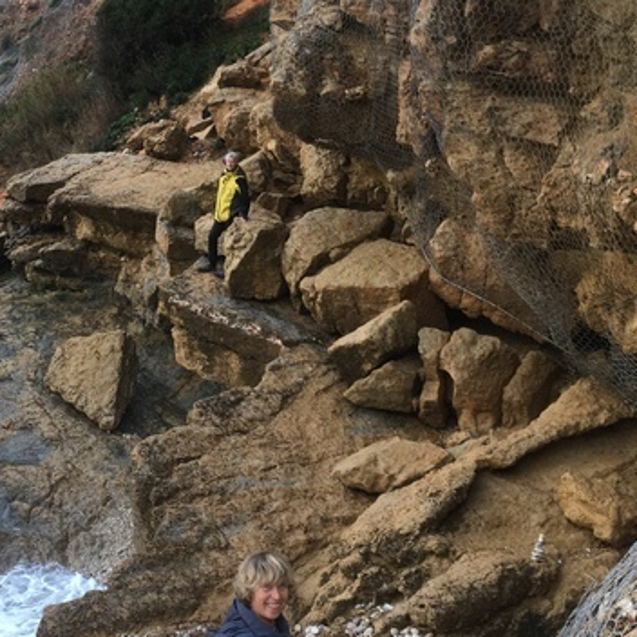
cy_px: 299
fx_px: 1166
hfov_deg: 29.9
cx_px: 141
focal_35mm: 56
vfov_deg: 30.6
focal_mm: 4.15
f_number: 2.2
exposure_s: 1/100
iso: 32
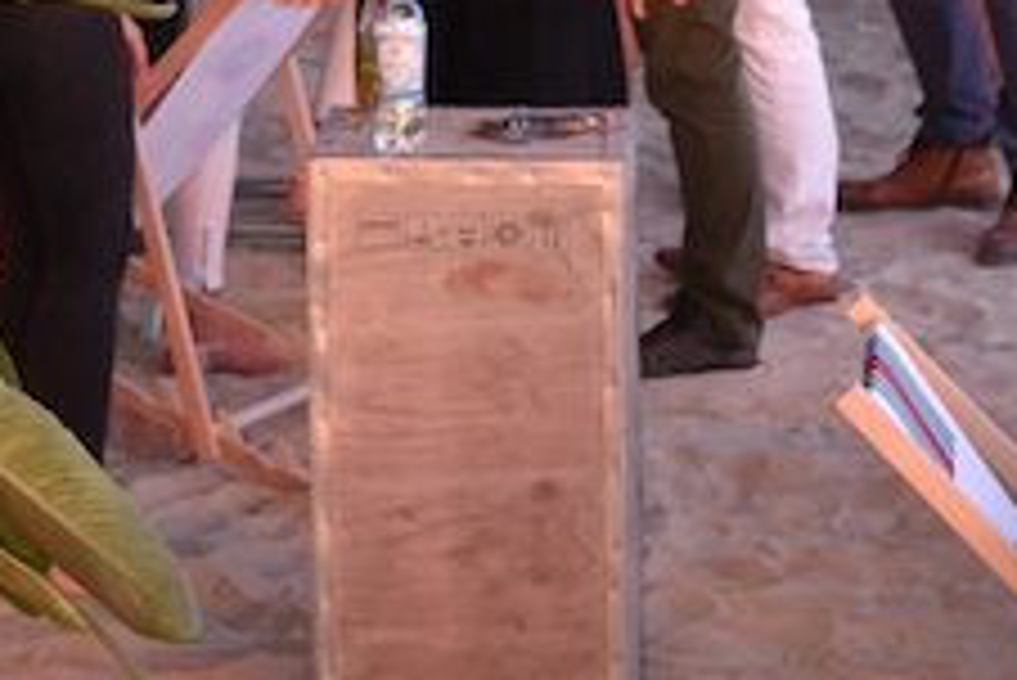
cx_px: -81
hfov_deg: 7.8
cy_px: -446
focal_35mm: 263
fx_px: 7434
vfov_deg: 5.2
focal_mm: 58
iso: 2500
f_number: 4
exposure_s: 1/60
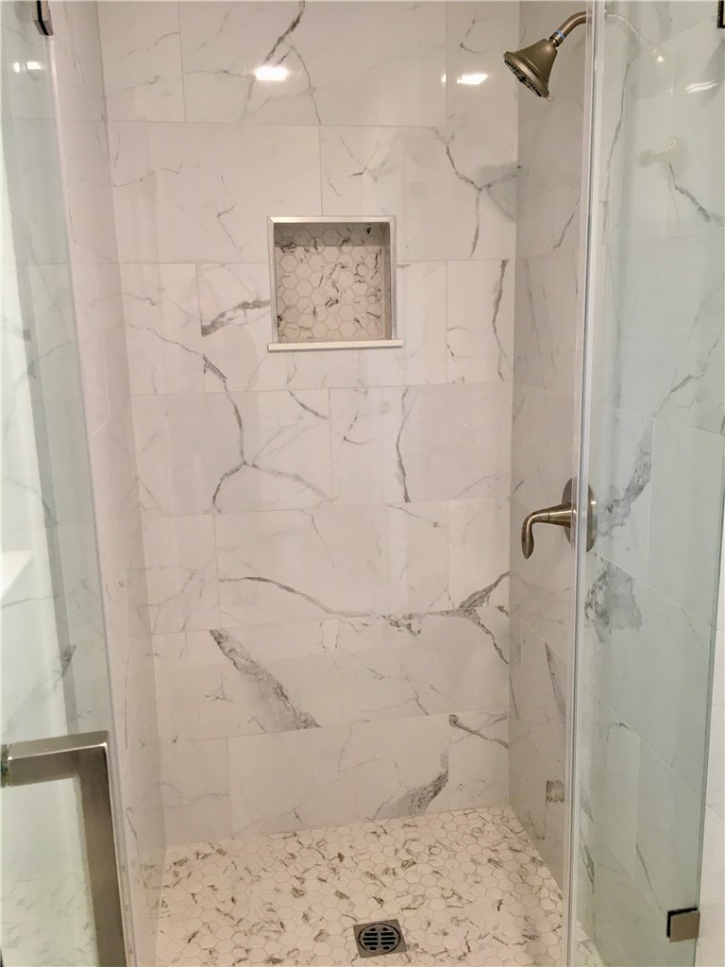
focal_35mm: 29
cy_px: 484
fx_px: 810
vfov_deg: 61.7
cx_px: 362
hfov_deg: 48.2
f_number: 2.2
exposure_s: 1/30
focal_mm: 4.15
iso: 80
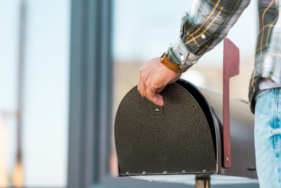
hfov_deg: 15.8
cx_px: 140
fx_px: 1015
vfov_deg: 10.6
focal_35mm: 130
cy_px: 94
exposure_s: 1/400
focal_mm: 130
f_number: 3.5
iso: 160
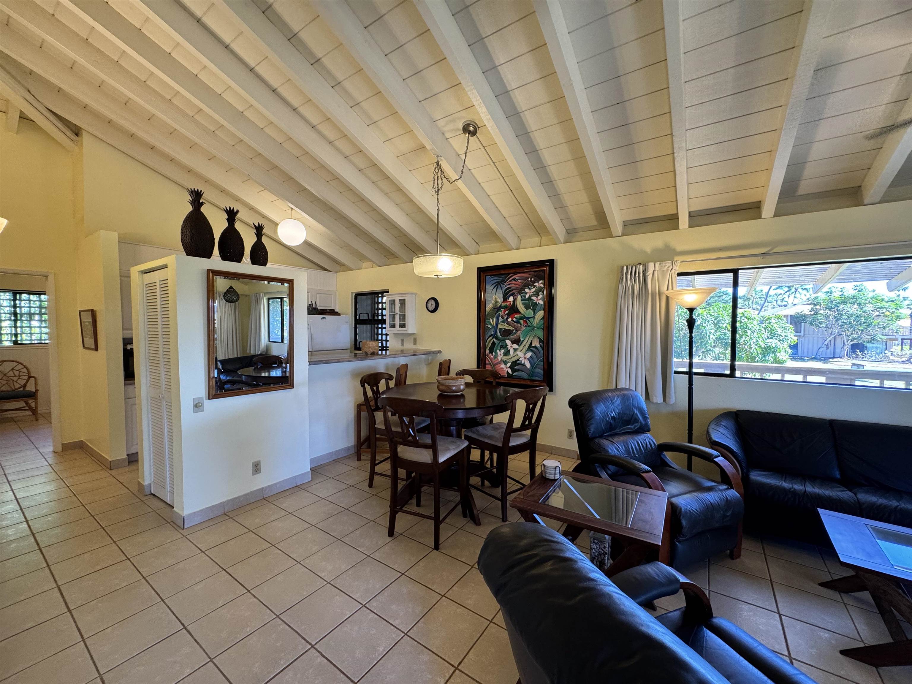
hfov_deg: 102.1
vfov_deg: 85.7
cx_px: 456
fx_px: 369
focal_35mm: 14
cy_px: 342
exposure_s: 1/60
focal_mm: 2.22
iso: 200
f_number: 2.2
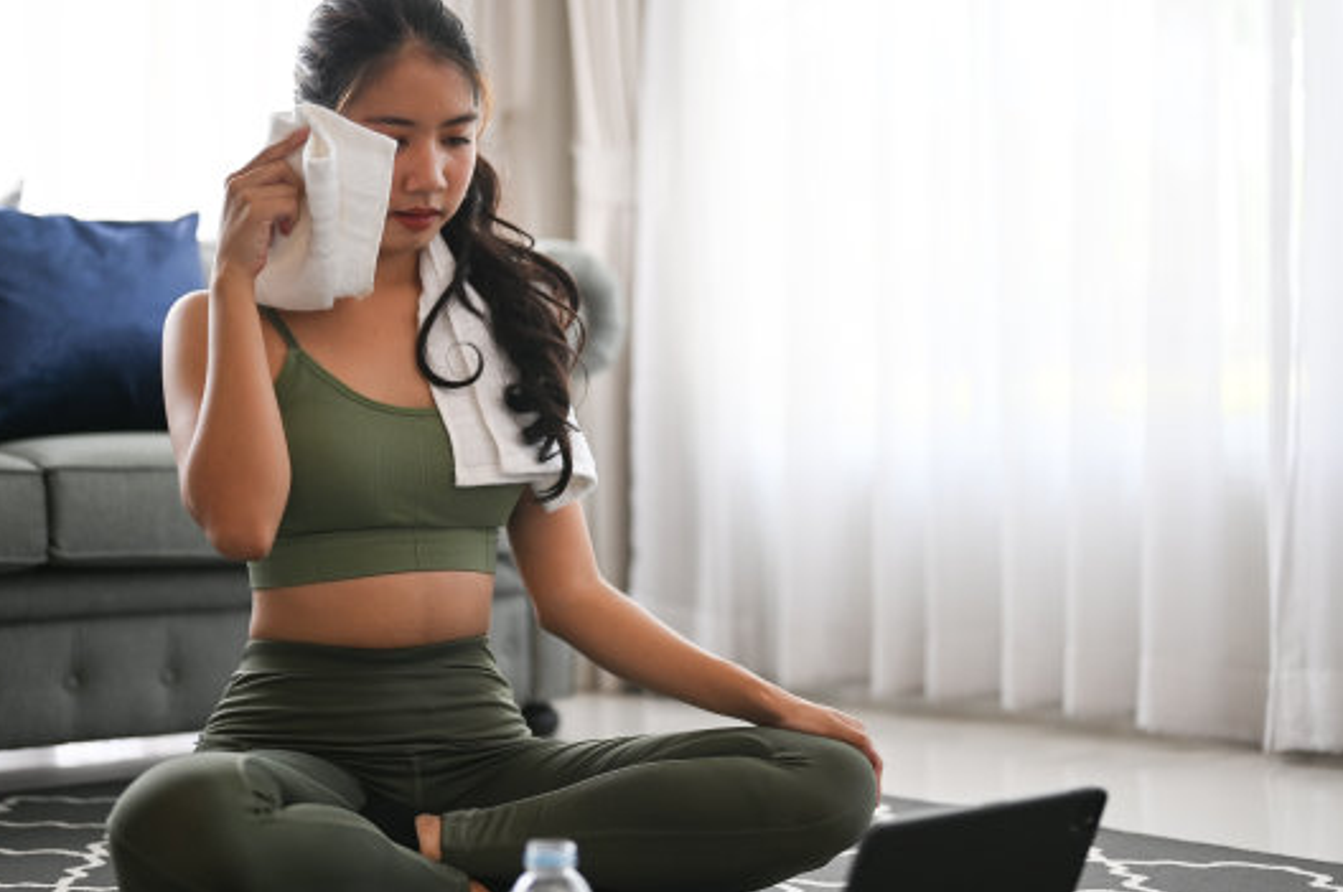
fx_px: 2162
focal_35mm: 58
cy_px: 393
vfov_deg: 23.3
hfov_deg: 34.5
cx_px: 745
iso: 320
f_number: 1.8
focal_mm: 50
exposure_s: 1/500
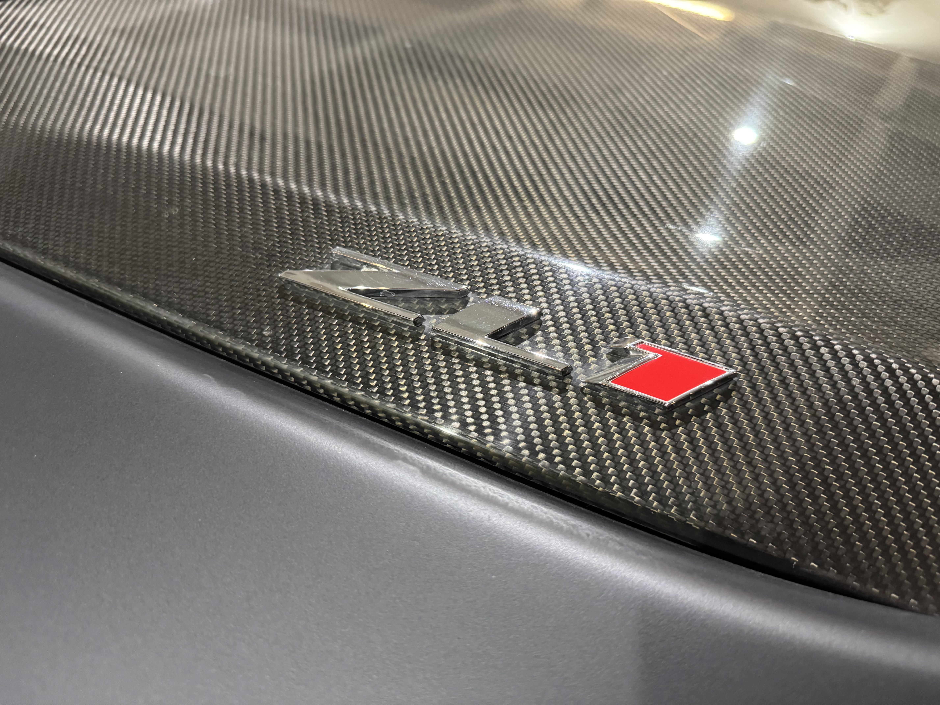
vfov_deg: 56.8
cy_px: 352
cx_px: 470
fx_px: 652
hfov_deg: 71.6
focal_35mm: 24
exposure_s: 1/40
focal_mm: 6.76
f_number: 1.78
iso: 800
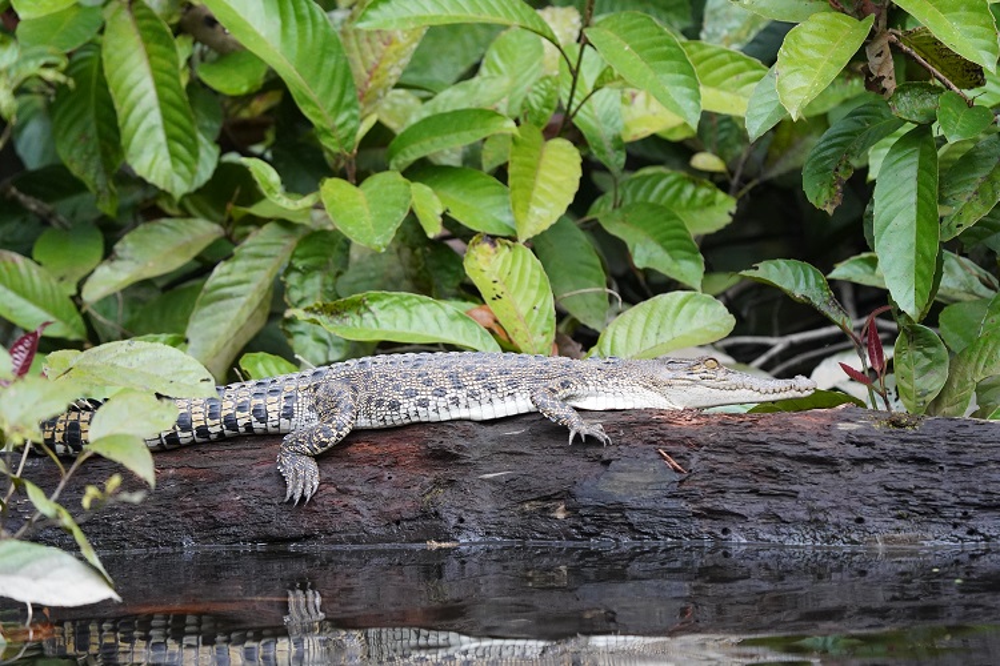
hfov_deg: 6.1
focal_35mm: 338
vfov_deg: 4.1
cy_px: 333
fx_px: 9388
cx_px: 500
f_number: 6.3
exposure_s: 1/400
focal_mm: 338
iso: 5000
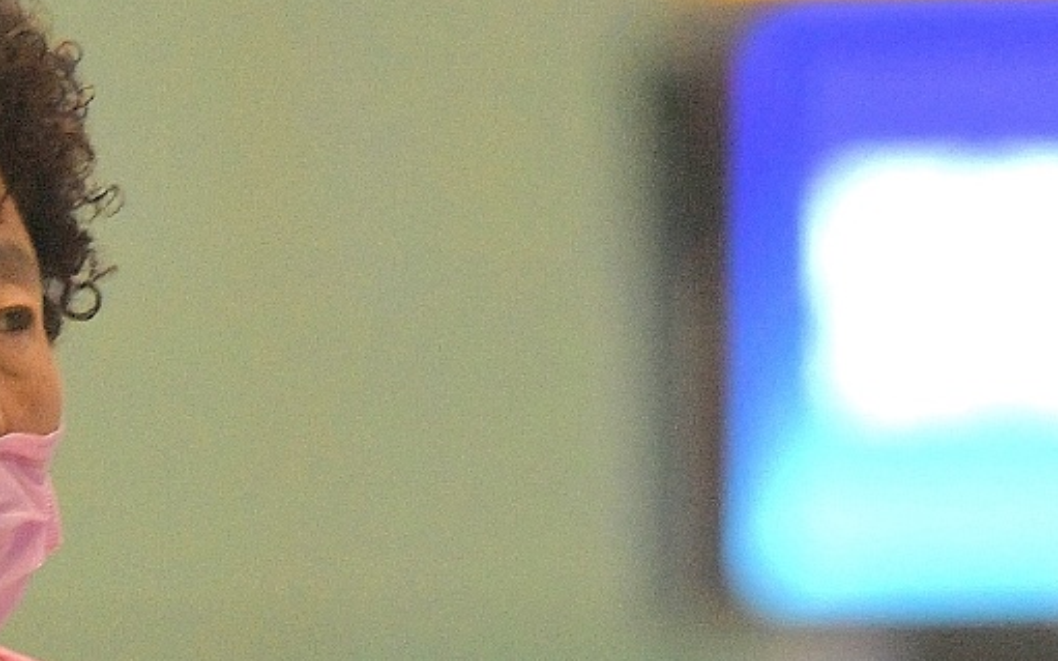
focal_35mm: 1437
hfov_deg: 1.5
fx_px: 41421
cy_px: 512
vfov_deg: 0.9
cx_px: 68
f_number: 5.6
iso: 5600
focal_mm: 400
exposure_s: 1/200
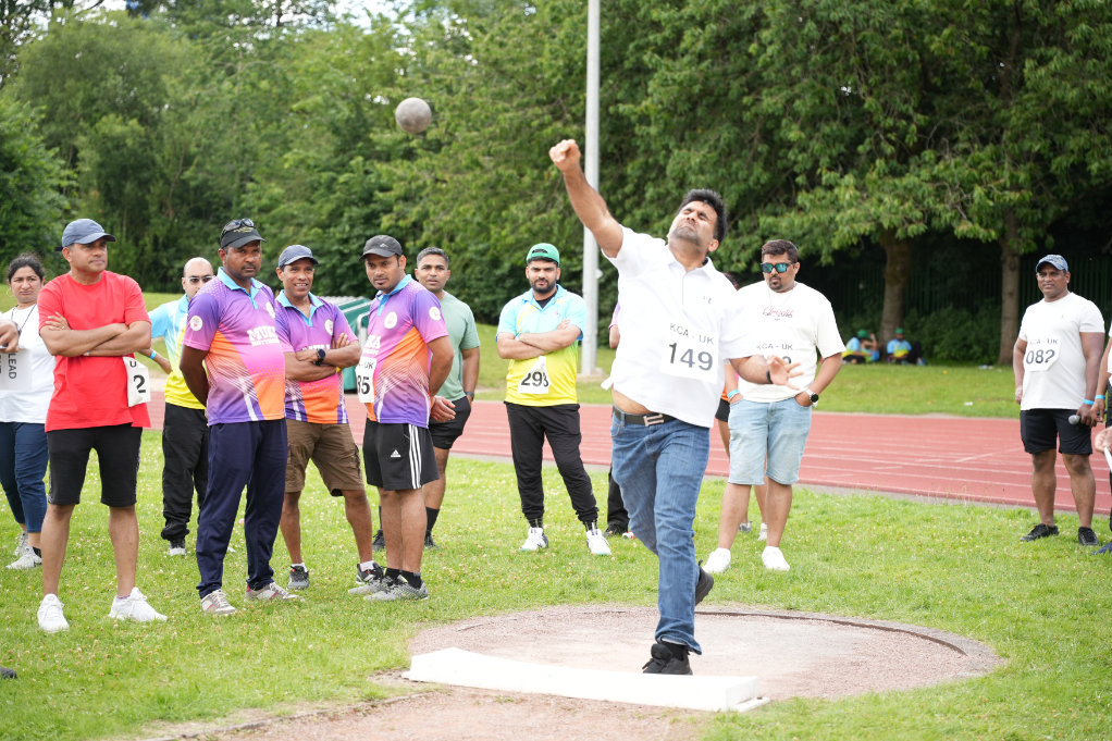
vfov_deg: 20.9
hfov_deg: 30.9
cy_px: 370
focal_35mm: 65
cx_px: 556
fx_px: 2010
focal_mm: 65.1
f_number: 2.8
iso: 250
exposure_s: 1/640
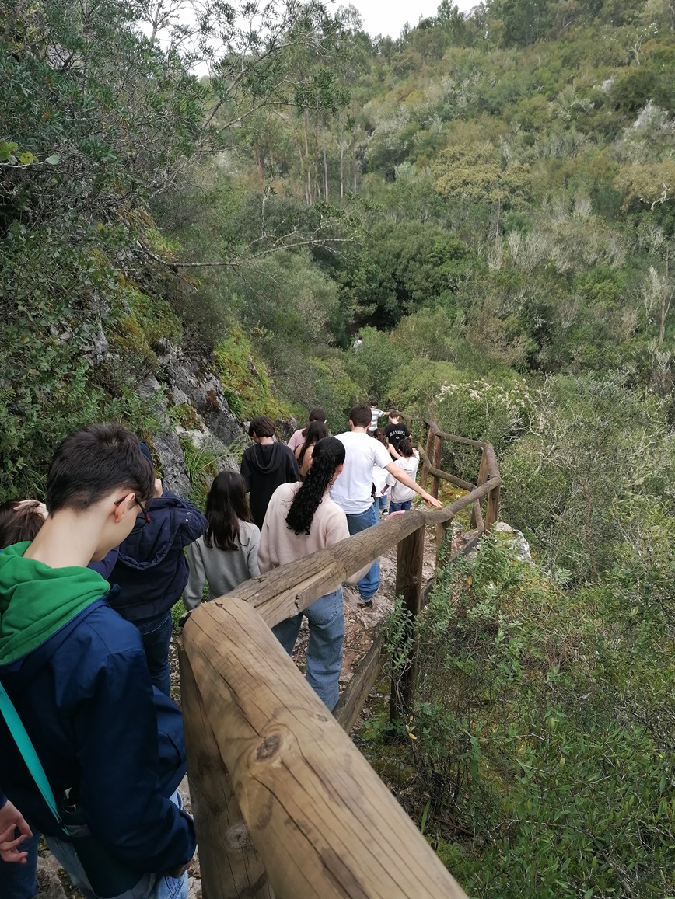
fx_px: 728
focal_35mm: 28
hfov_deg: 49.8
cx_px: 332
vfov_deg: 63.4
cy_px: 451
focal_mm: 4.75
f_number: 1.8
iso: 50
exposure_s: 1/585
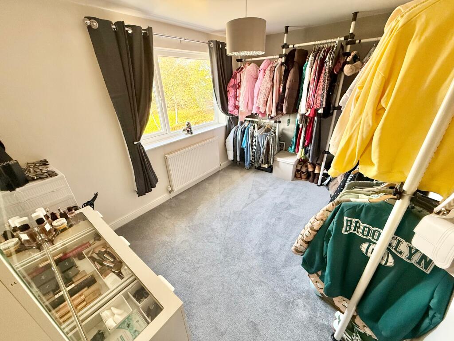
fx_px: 184
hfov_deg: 102.1
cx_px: 227
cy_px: 170
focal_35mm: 14
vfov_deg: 85.7
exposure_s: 1/99
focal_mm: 2.22
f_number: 2.2
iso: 250
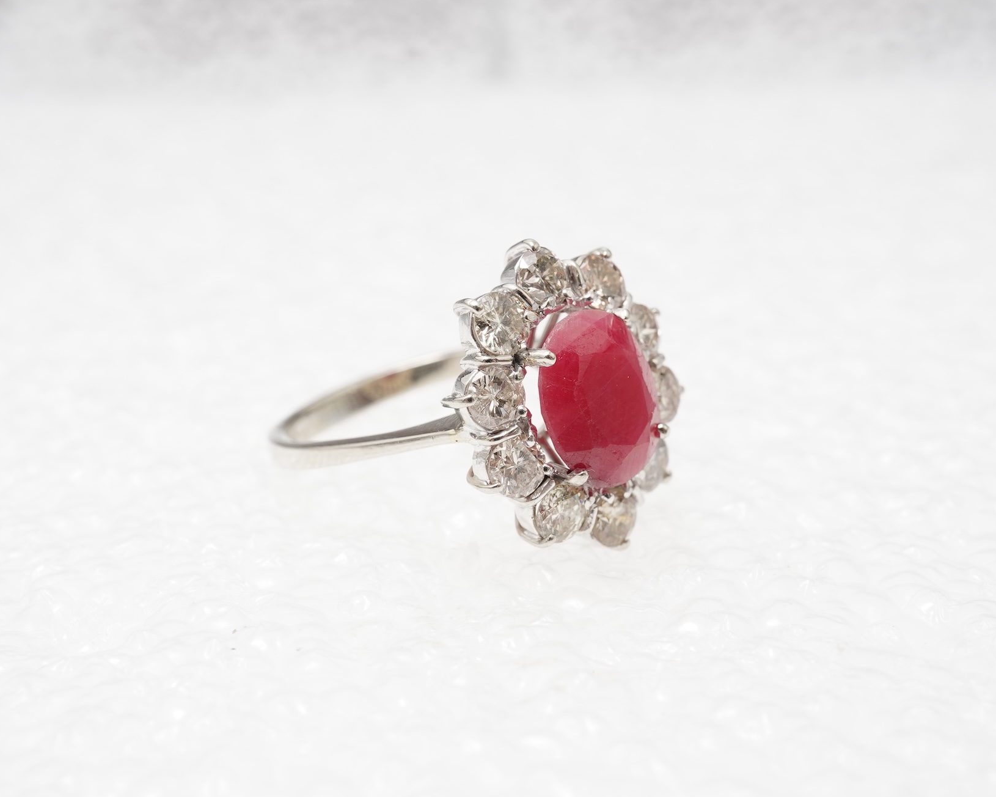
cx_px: 480
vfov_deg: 29.7
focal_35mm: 51
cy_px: 399
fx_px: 1503
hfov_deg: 36.7
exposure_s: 1/125
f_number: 18
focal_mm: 30
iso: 250
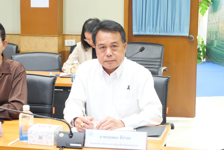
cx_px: 112
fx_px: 554
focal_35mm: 89
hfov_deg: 22.9
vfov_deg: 15.4
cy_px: 75
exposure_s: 1/15
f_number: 8
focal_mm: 43
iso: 3200
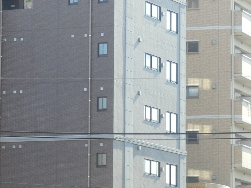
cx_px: 3
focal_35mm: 256
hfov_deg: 7.7
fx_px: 1856
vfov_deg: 5.8
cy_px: 41
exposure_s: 1/125
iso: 100
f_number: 5.2
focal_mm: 20.9
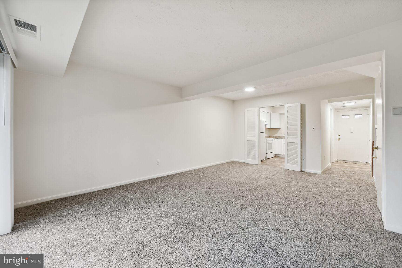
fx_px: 156
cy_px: 134
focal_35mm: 14
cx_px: 201
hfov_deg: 104.3
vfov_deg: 81.2
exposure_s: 1/8
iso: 200
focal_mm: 14
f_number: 8
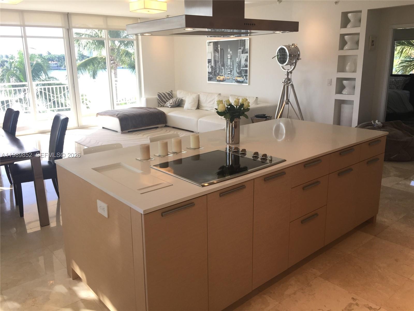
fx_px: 347
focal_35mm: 29
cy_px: 156
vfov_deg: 48.2
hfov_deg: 61.7
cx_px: 207
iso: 32
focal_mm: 4.15
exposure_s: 1/120
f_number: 2.2
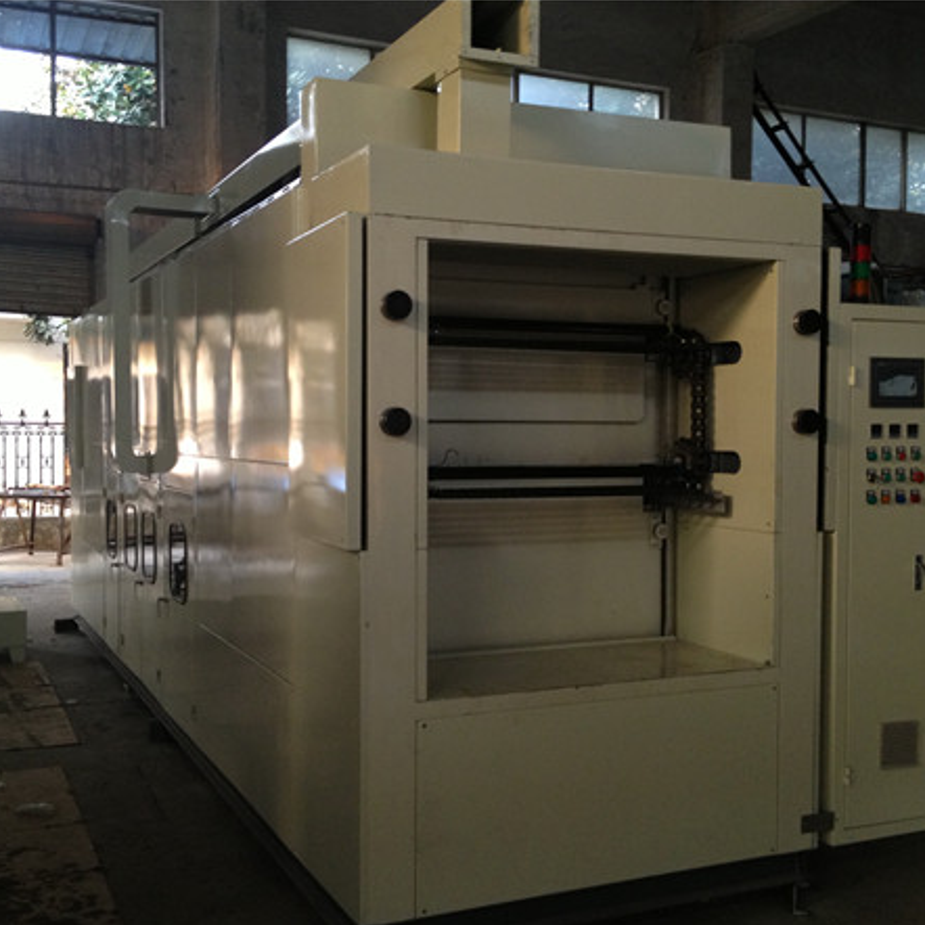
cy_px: 469
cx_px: 416
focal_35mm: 42
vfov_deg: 40.0
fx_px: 1270
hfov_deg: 40.0
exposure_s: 1/20
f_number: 2.4
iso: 160
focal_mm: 4.28
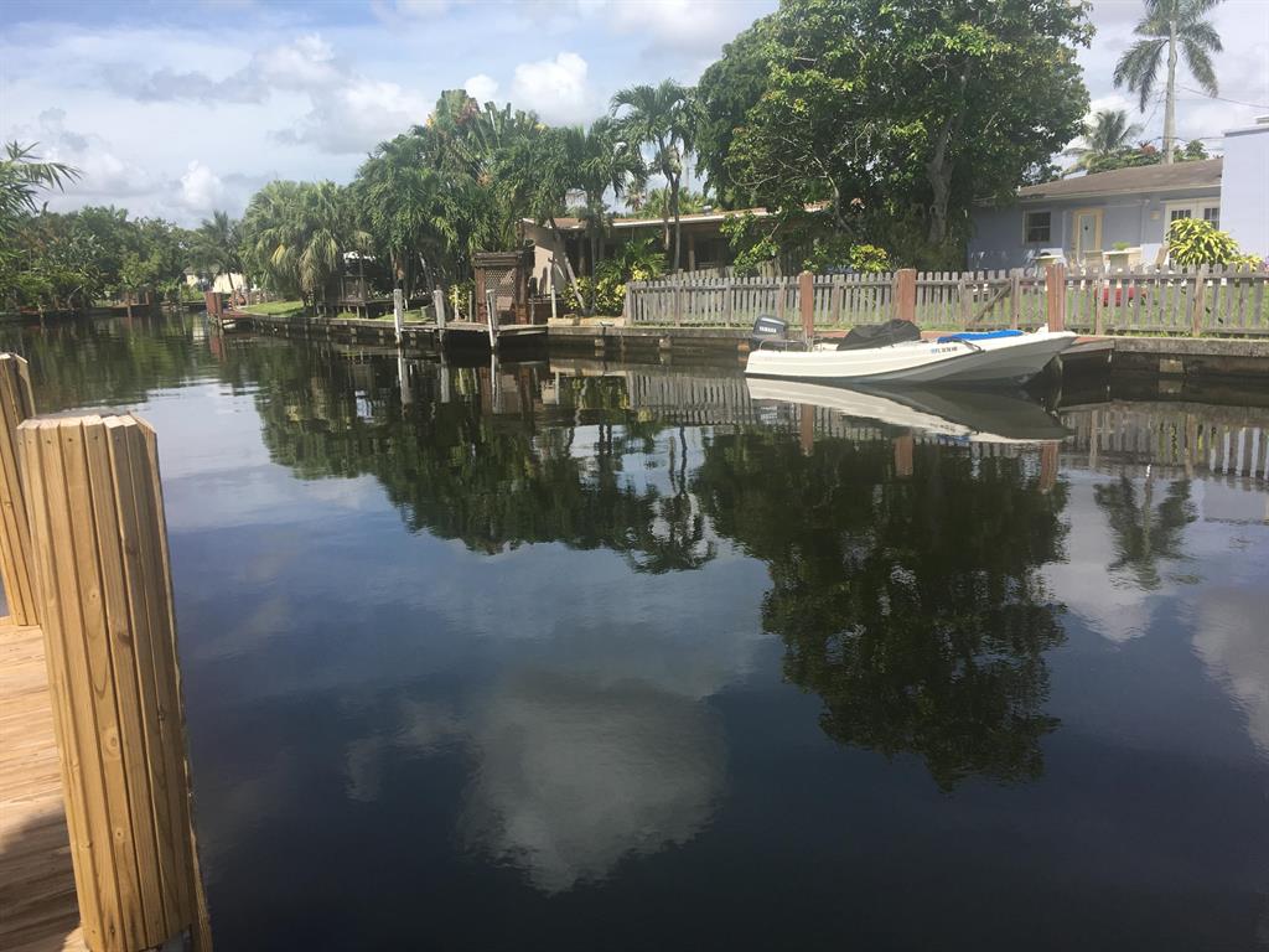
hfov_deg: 61.7
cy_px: 476
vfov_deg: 48.2
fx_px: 1063
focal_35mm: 29
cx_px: 634
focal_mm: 4.15
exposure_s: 1/1374
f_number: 2.2
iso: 25
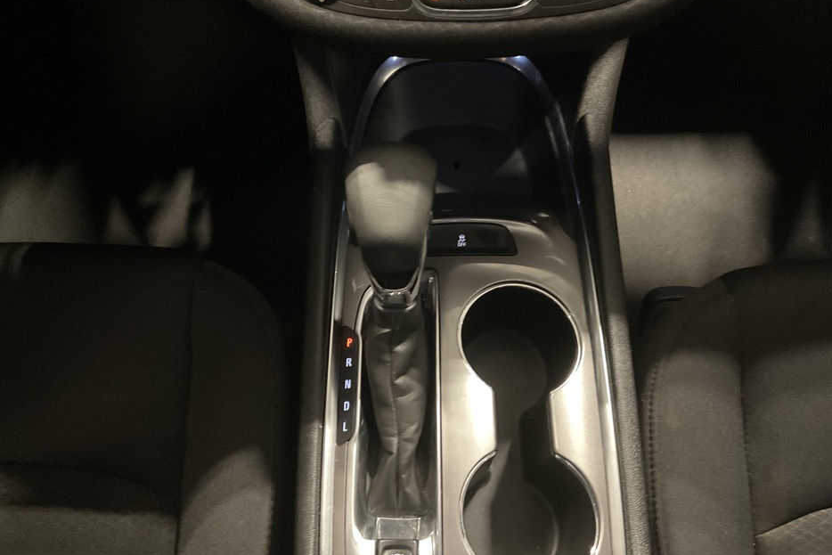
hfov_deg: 60.3
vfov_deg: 42.3
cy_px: 265
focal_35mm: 31
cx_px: 406
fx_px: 717
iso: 500
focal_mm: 3
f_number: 1.8
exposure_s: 1/15
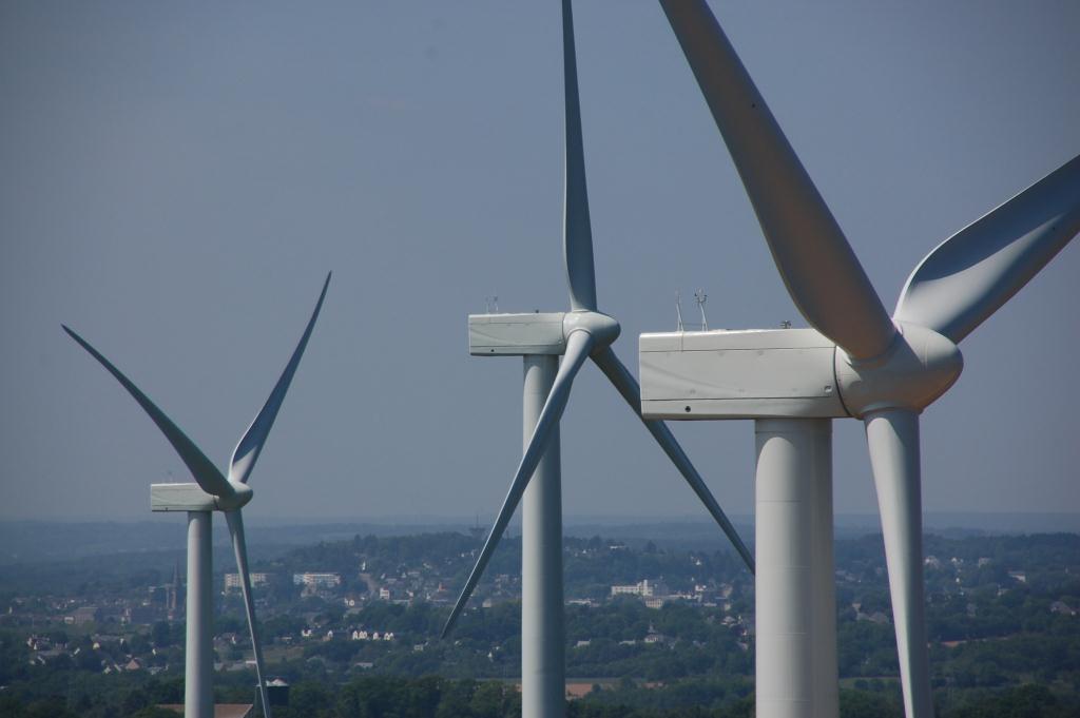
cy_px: 359
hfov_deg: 14.4
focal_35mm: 142
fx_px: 4271
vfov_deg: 9.6
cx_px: 540
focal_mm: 95
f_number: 8
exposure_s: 1/1000
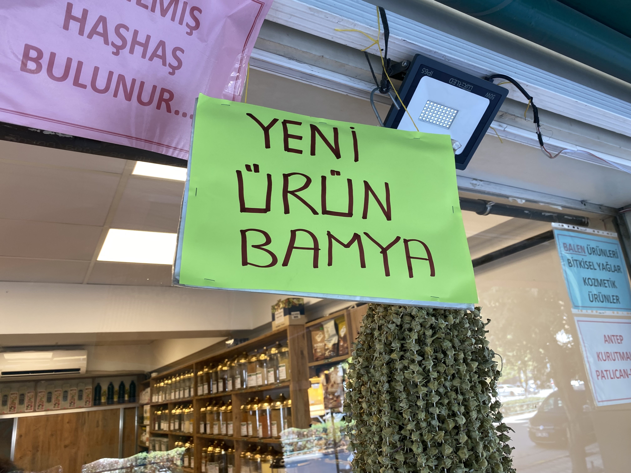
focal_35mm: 26
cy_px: 236
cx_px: 316
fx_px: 474
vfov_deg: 53.1
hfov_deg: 67.3
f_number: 1.8
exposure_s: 1/100
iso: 50
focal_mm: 4.25
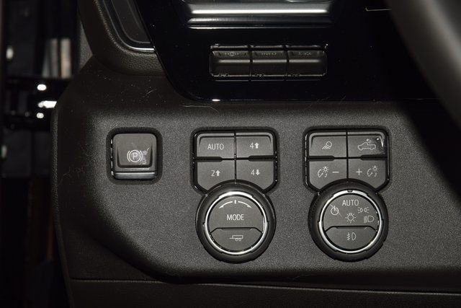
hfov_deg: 19.5
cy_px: 154
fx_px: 1345
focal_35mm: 105
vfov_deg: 13.0
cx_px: 230
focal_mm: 70
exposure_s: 1/125
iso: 100
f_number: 8
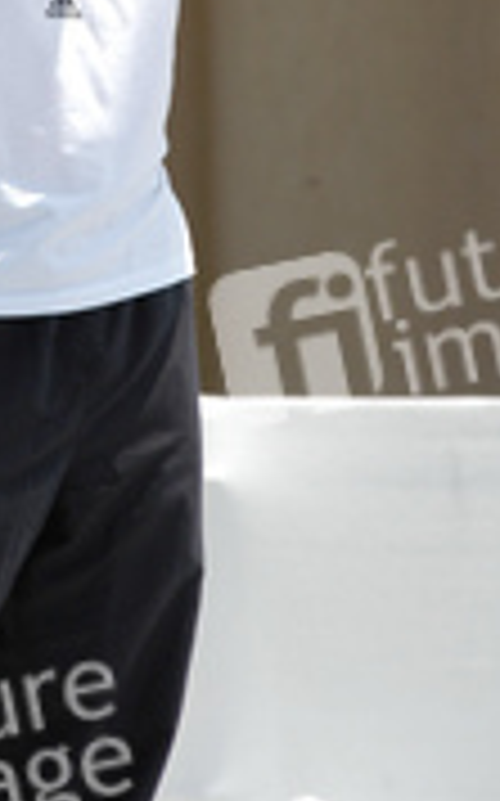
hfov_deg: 1.9
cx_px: 32
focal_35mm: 687
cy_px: 94
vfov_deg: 3.1
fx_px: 15003
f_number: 9
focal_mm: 200
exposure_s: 1/320
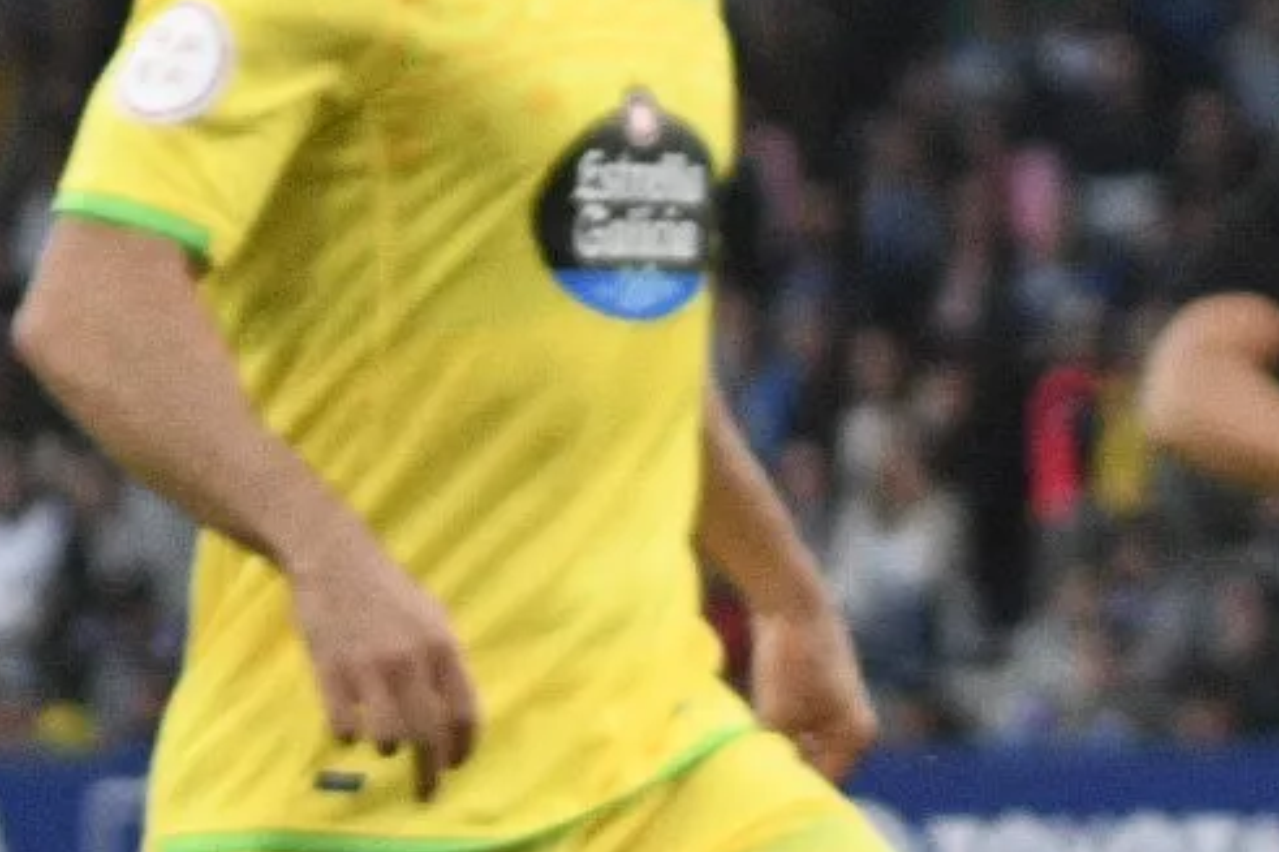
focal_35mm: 1038
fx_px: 36863
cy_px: 928
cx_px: 854
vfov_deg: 1.3
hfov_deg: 2.0
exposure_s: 1/640
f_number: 5.6
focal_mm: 122
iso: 2500
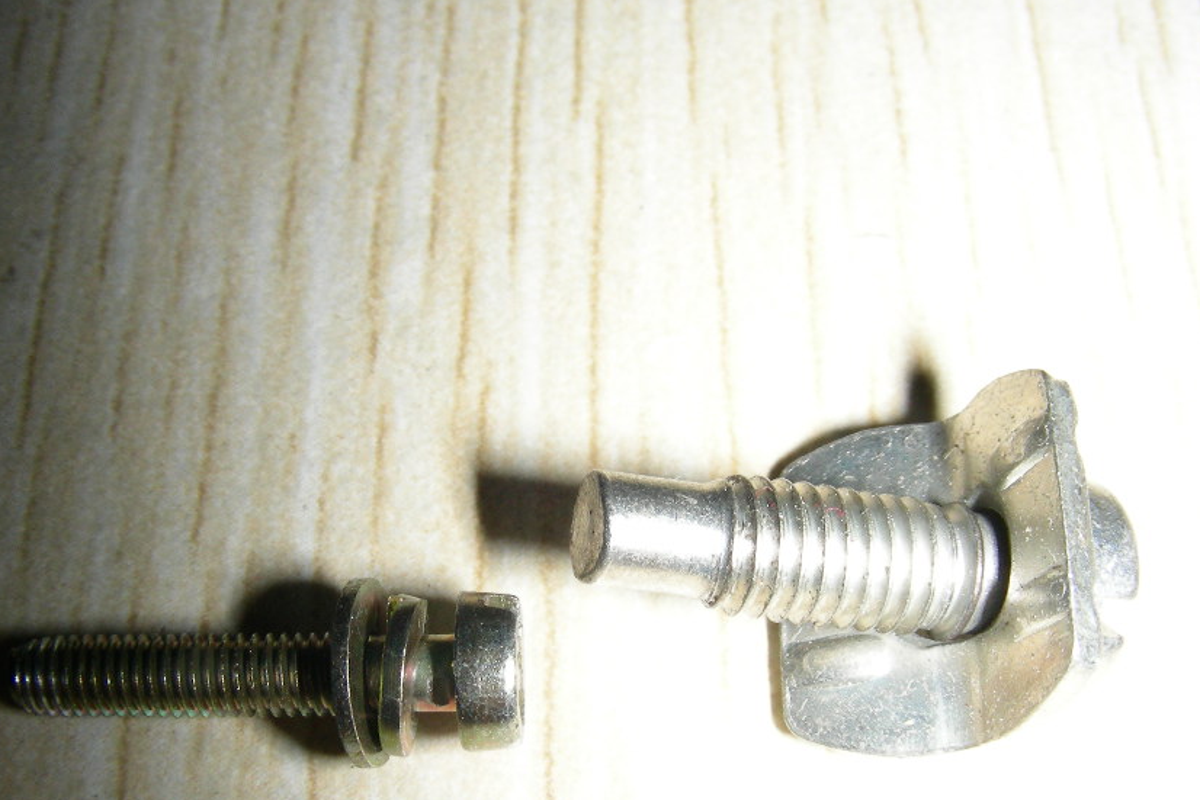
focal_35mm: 49
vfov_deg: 27.5
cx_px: 593
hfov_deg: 40.3
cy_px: 483
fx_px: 1634
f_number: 6.8
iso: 50
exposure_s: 1/60.1
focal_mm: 6.3
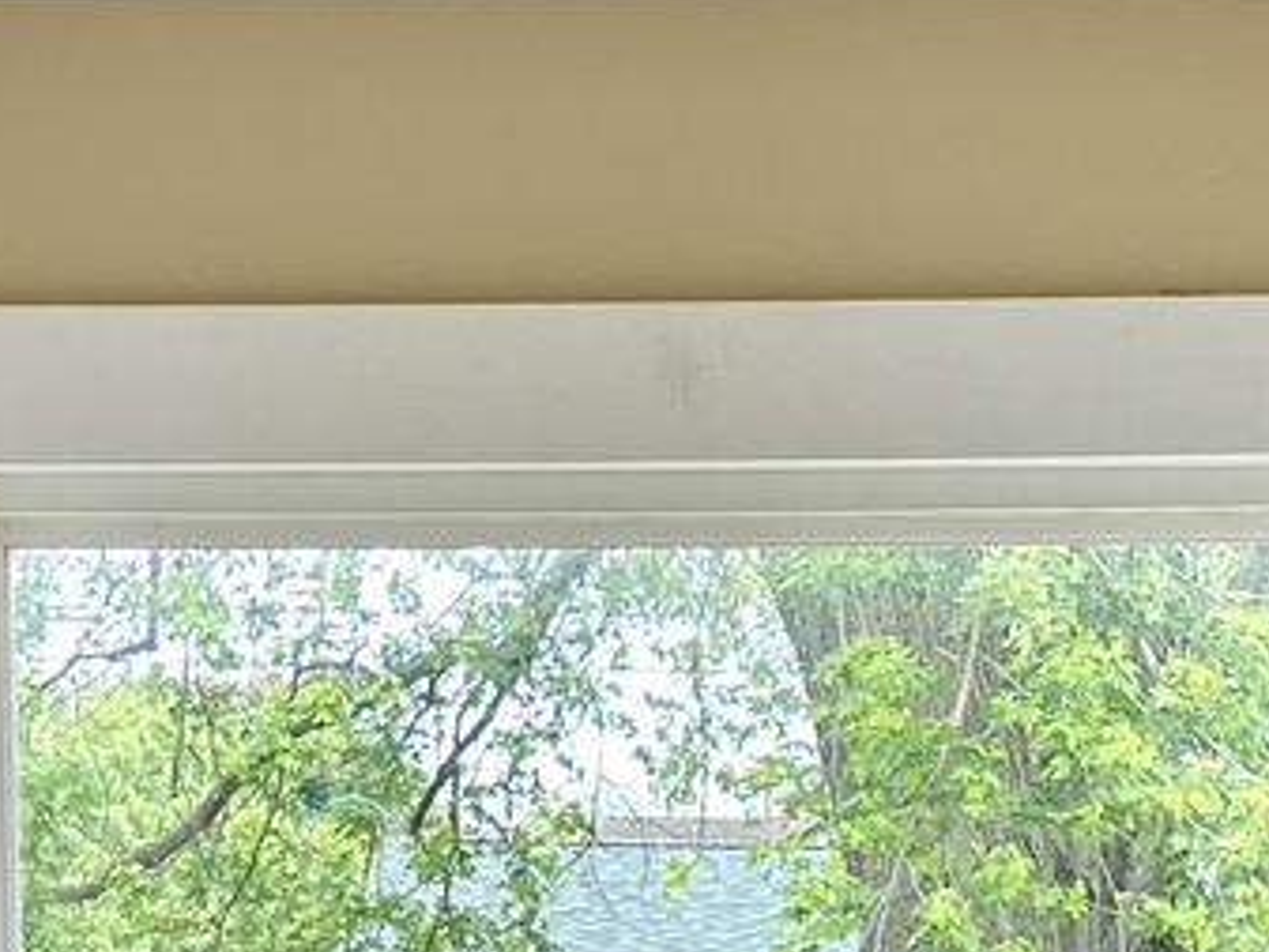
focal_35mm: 111
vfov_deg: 12.6
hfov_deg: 17.7
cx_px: 757
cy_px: 1479
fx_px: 4071
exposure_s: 1/272
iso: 40
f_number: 1.5
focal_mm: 5.7
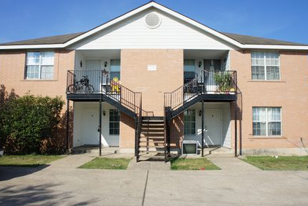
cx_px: 154
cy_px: 111
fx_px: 274
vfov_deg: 41.1
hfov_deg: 58.7
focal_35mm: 32
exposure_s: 1/250
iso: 200
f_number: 11
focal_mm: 18
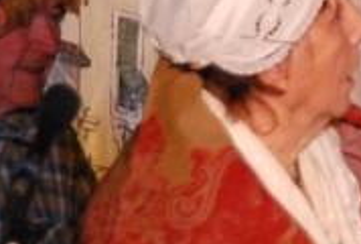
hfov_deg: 2.6
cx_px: 561
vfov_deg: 1.8
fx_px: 7944
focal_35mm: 790
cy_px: -51
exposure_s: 1/80
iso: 1600
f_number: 5.6
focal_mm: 105
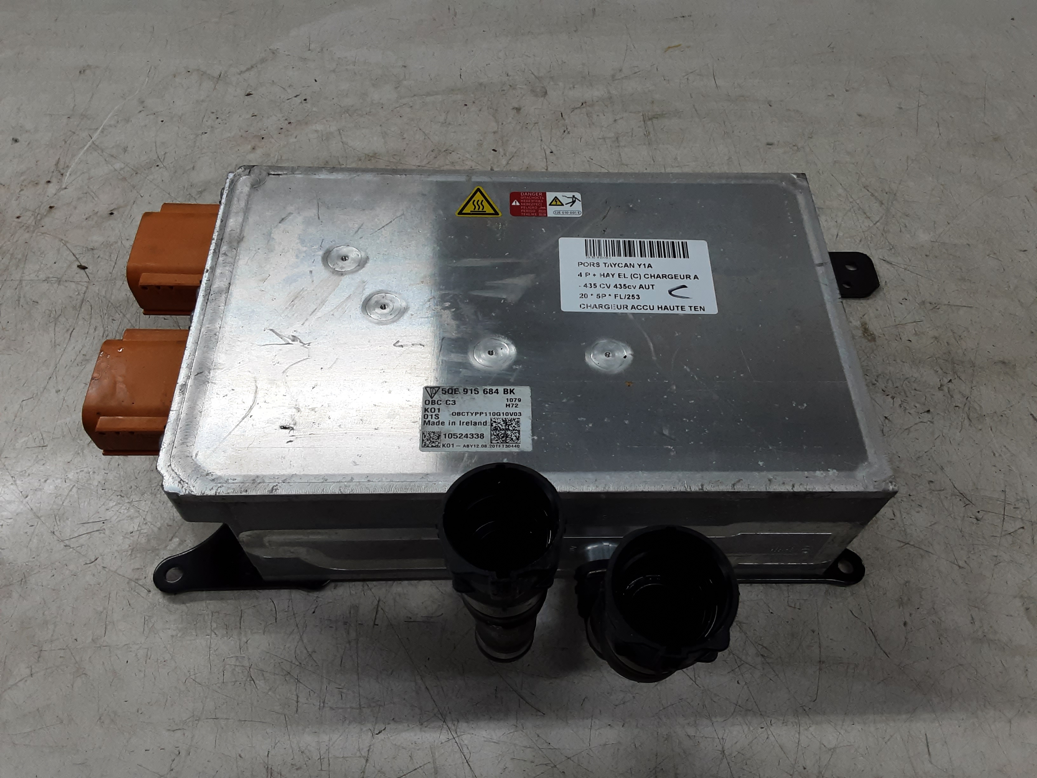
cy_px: 389
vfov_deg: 51.4
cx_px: 518
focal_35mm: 27
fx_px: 809
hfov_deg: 65.3
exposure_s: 1/100
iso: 80
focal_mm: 2.91
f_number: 1.9
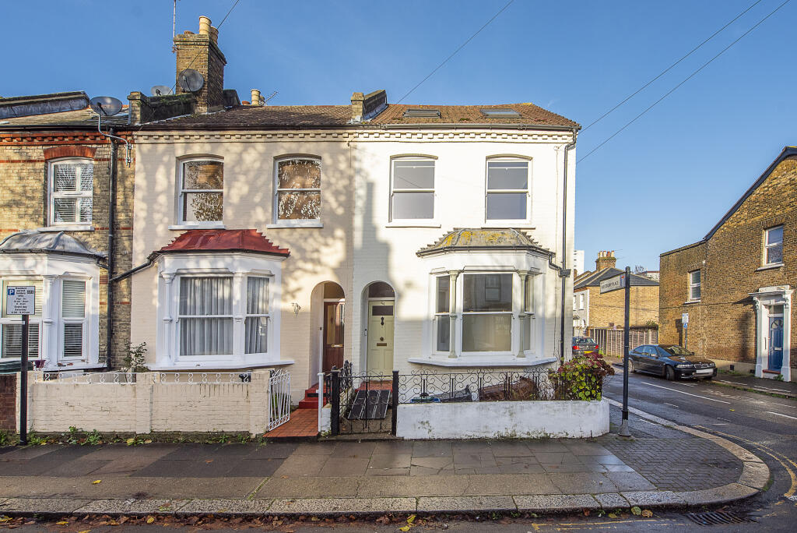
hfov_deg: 104.2
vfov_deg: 81.3
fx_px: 310
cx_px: 398
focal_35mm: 14
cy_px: 266
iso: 320
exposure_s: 1/800
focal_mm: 14
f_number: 7.1
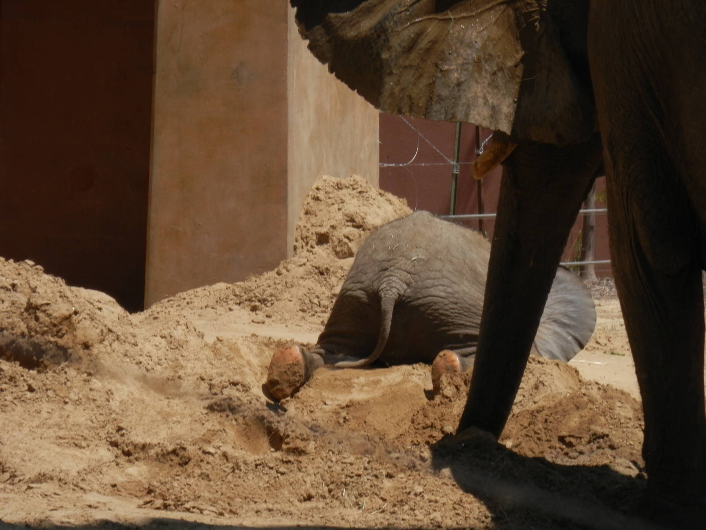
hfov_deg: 4.0
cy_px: 265
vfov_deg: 3.0
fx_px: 10198
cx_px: 353
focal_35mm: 500
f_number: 6.9
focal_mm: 90
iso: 80
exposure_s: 1/320
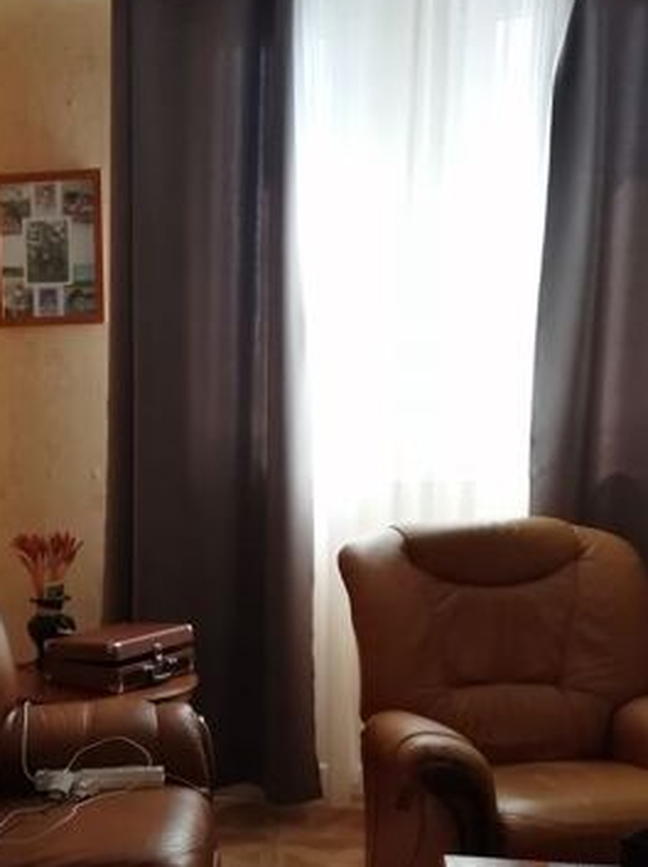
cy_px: 675
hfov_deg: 28.5
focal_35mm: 49
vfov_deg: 37.7
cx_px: 64
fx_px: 1225
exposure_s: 1/100
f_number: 1.8
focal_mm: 3.88
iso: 320
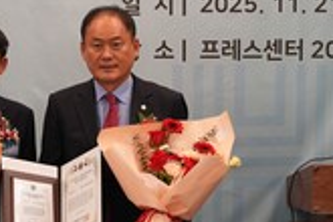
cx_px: 50
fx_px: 1147
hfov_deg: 16.4
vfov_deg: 11.1
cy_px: 91
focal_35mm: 124
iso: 500
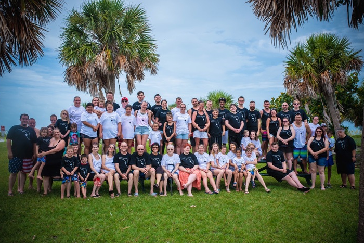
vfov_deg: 36.9
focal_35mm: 36
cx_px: 181
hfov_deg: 53.1
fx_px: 364
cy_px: 124
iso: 400
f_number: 9
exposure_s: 1/1000
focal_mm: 35
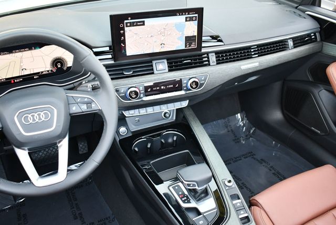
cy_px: 112
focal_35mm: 36
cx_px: 168
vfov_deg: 36.9
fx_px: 336
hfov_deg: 53.1
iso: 800
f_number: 3.5
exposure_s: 1/125
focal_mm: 18
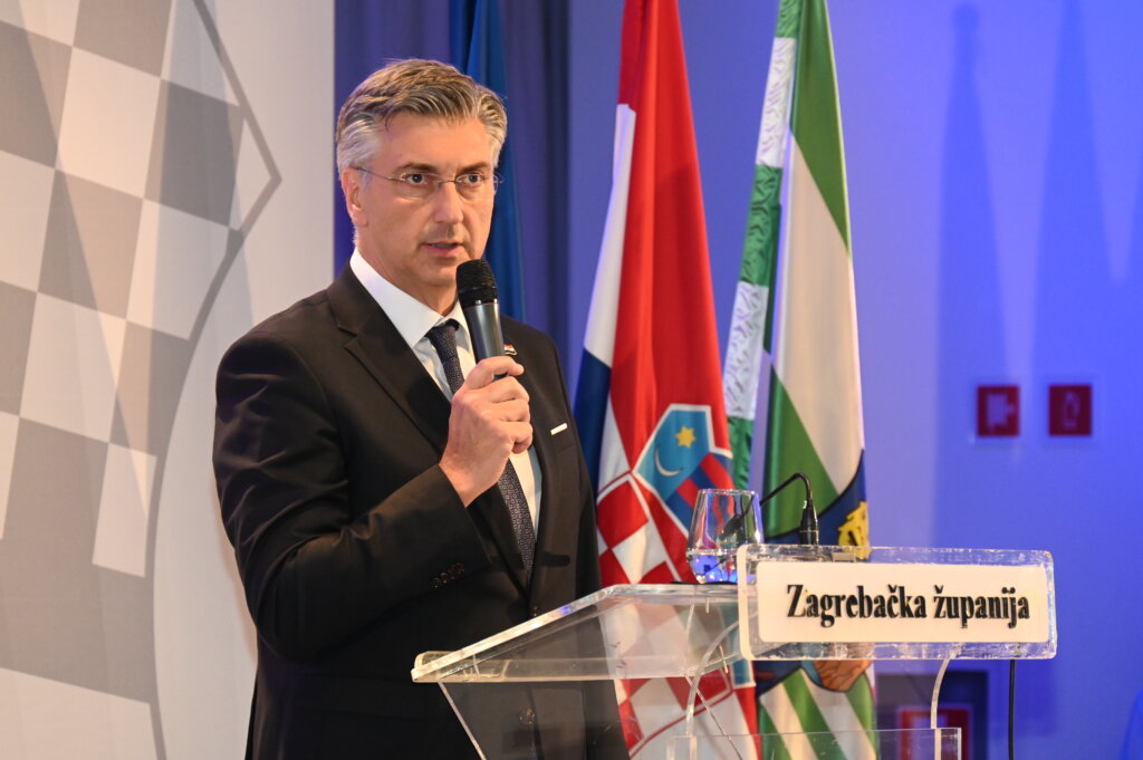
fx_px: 4917
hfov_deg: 13.3
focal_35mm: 155
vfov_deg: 8.8
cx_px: 572
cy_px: 380
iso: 6400
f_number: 6.3
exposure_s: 1/160
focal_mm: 155
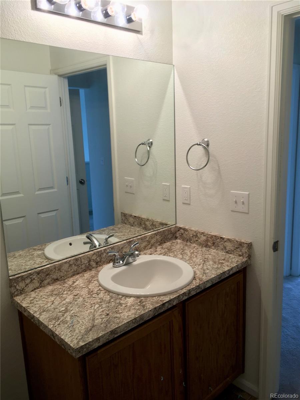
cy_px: 200
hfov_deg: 48.2
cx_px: 150
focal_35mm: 29
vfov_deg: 61.7
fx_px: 335
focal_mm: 4.15
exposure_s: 1/40
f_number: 2.2
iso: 25
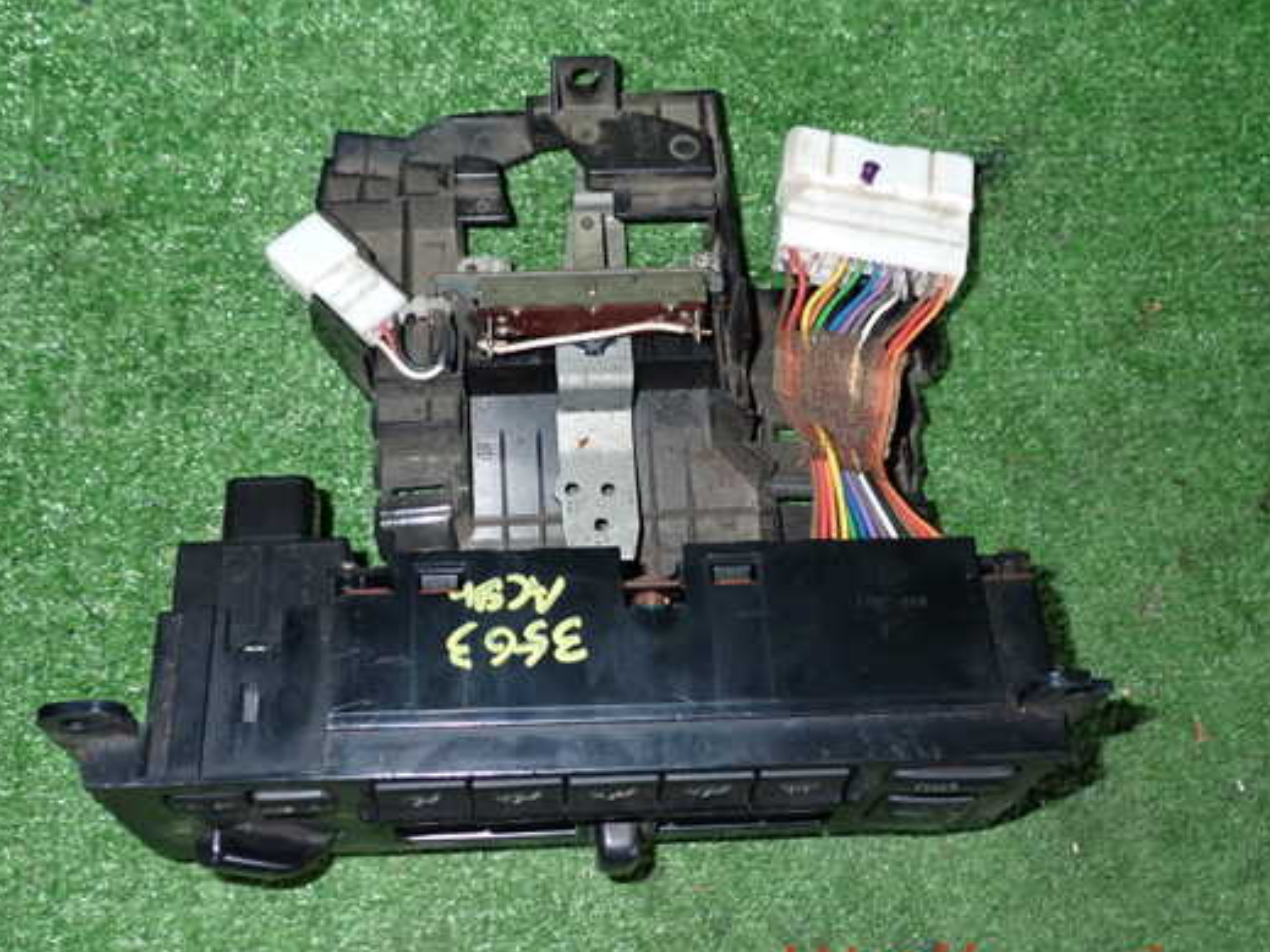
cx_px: 604
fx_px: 1357
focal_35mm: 37
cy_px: 450
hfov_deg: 50.1
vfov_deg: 38.6
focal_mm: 5.79
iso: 800
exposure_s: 1/30
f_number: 7.1
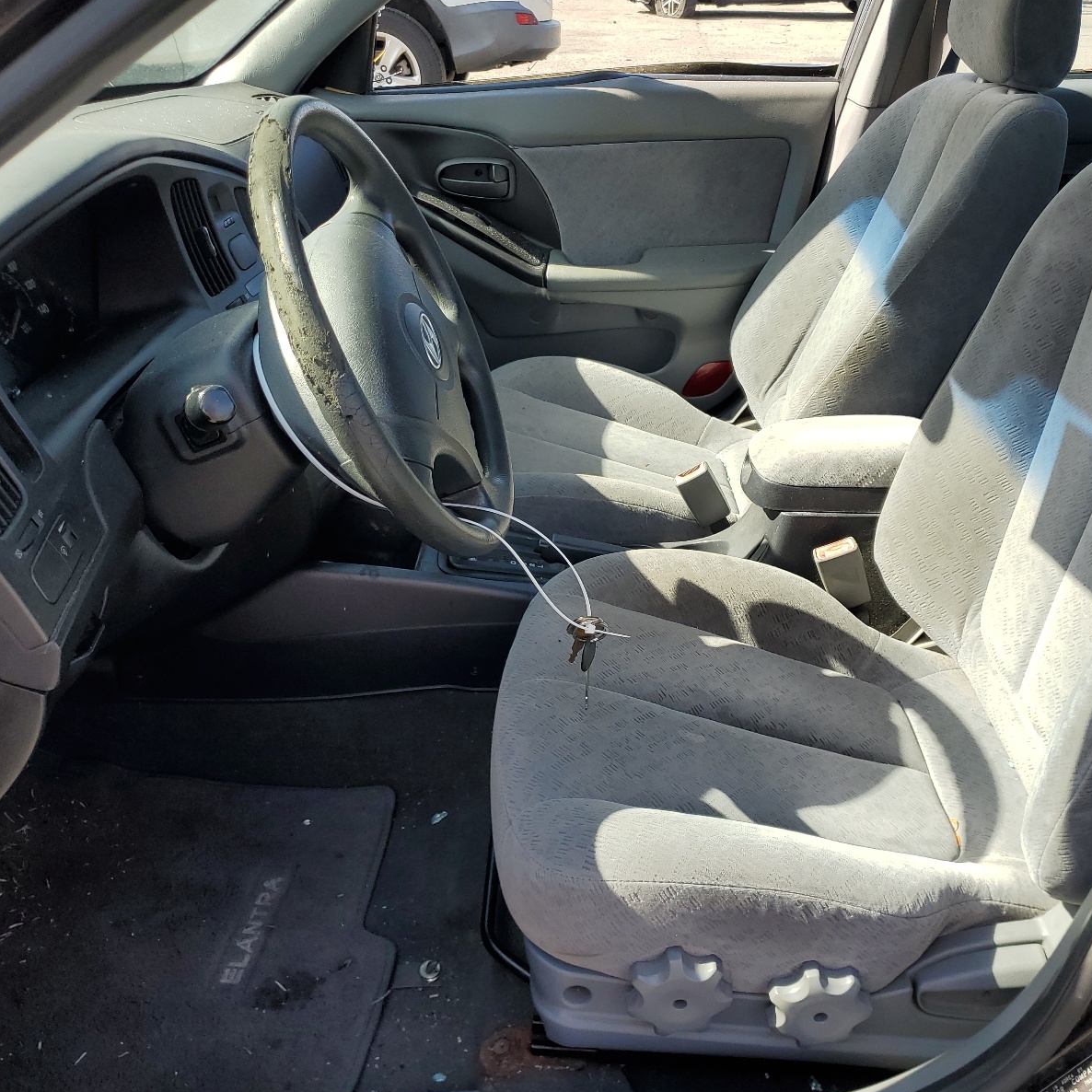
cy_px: 549
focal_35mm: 31
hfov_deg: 52.4
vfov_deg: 52.5
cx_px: 603
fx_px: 1106
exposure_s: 1/769
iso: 50
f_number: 1.5
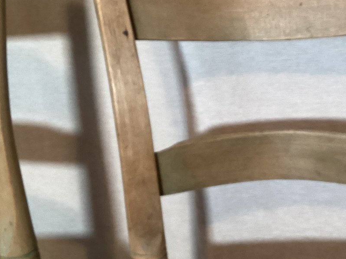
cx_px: 245
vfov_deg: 24.8
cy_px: 150
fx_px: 590
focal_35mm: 59
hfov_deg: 32.3
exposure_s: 1/50
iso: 250
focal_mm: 3.3
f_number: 2.4
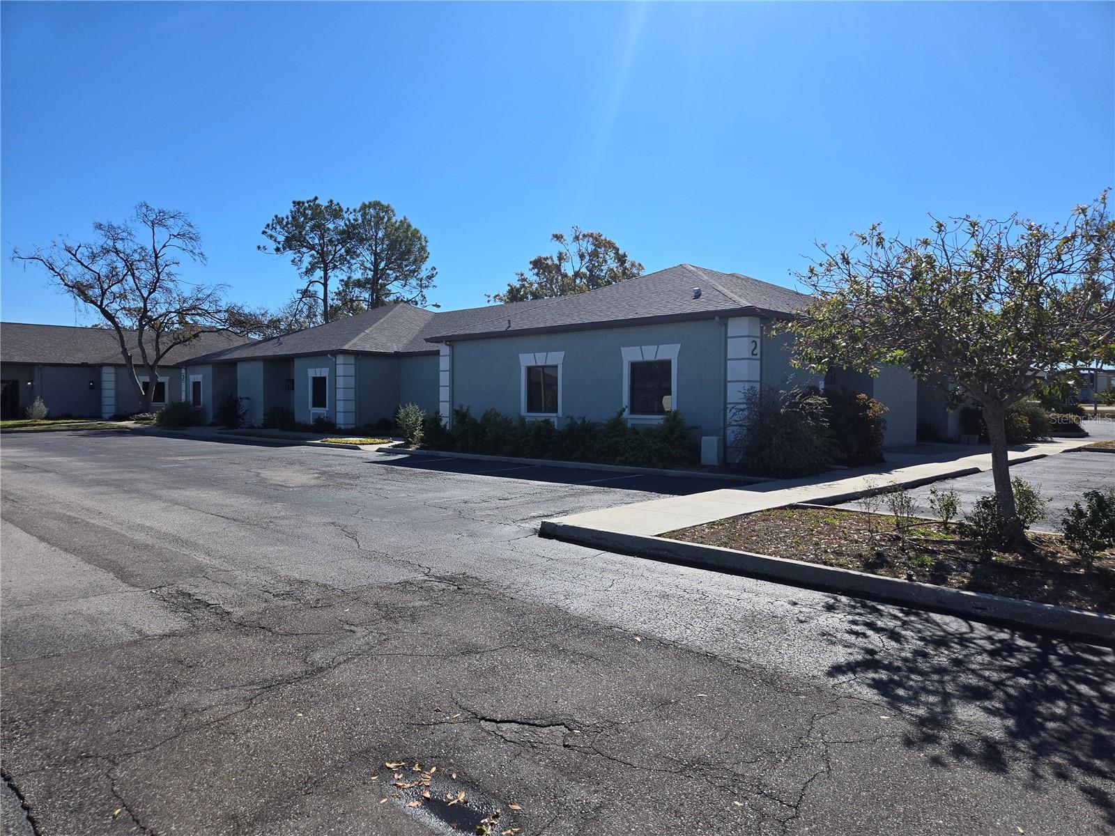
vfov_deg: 58.9
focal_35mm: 23
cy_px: 418
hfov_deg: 73.9
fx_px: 741
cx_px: 558
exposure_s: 1/2359
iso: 25
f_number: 1.8
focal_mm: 5.4
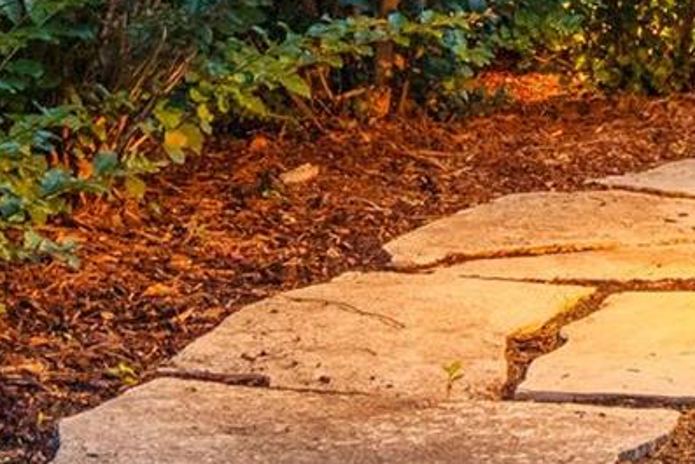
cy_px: -212
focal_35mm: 145
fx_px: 2800
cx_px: 1012
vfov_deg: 9.2
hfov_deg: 13.4
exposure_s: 1/1.67
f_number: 5.6
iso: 400
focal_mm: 18
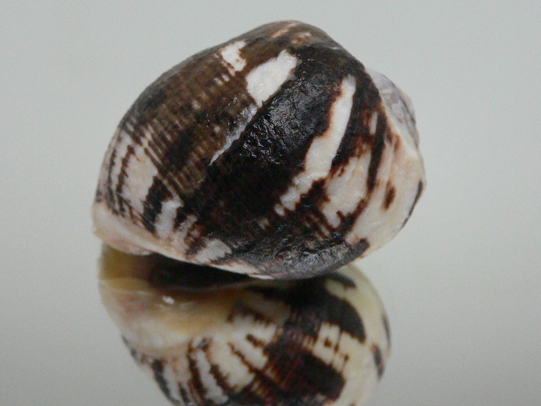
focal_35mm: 46
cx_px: 255
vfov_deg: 31.4
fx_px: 719
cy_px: 166
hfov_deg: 41.2
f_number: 2.8
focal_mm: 4.6
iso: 200
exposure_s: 1/50
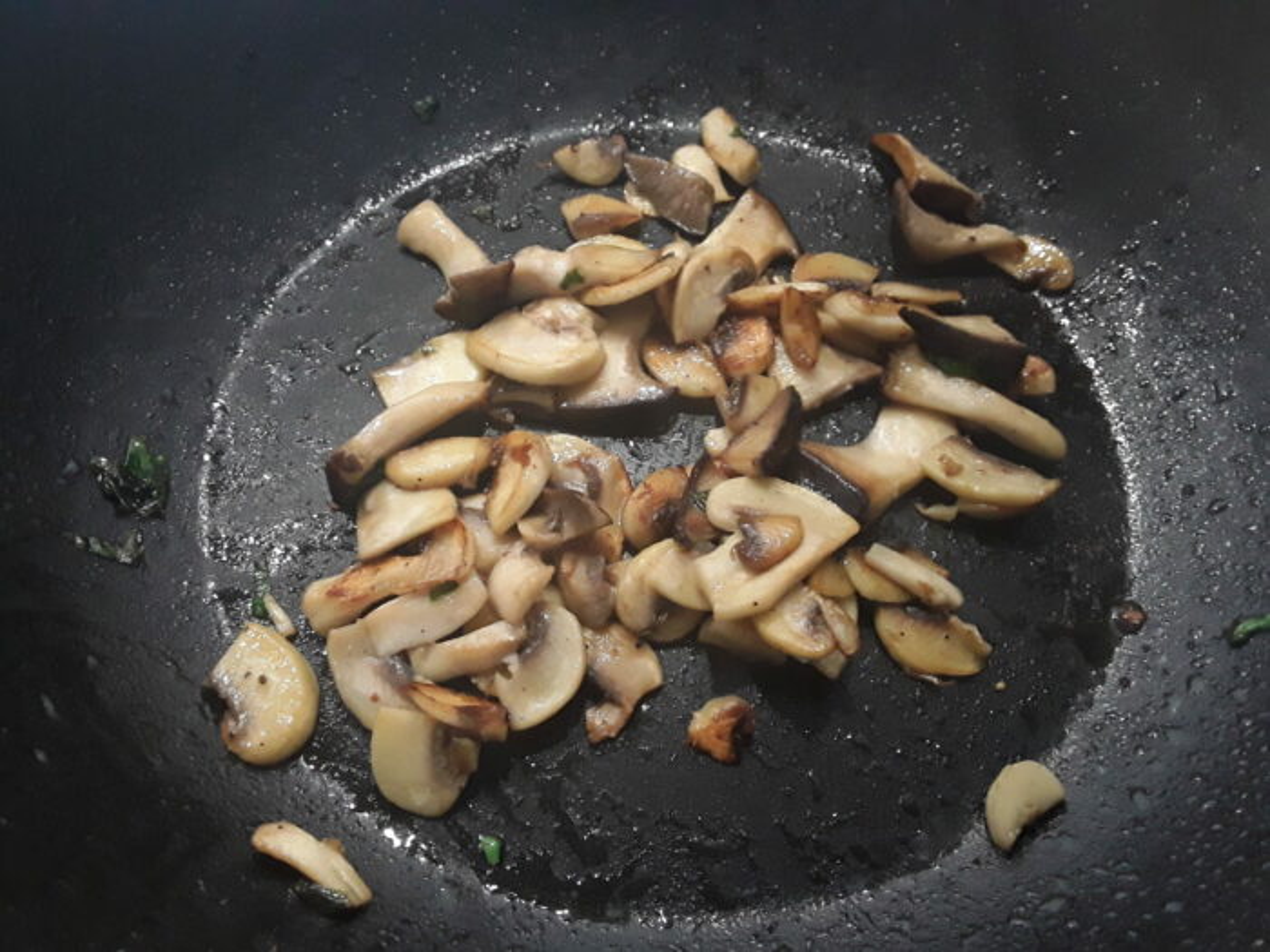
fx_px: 991
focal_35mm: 27
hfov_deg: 65.3
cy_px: 476
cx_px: 635
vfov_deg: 51.4
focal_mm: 2.91
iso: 160
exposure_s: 1/25
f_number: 1.9
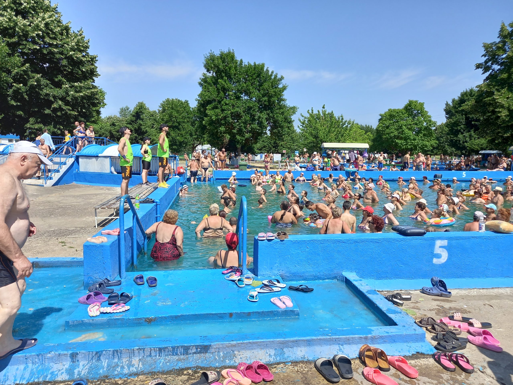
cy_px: 192
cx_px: 256
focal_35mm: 25
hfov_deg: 69.4
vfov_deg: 54.9
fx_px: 370
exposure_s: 1/574
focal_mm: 4.6
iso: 25
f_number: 2
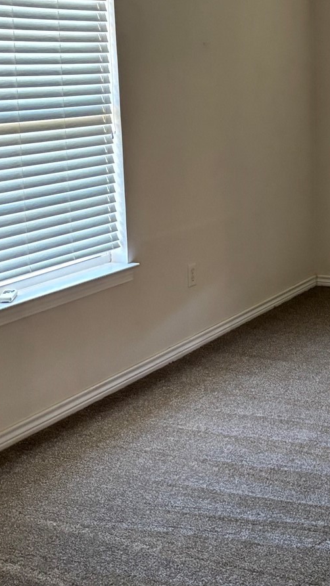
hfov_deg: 18.9
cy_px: 210
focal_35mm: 61
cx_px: 371
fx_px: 949
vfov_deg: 34.1
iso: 400
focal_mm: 5.96
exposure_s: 1/60
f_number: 1.6
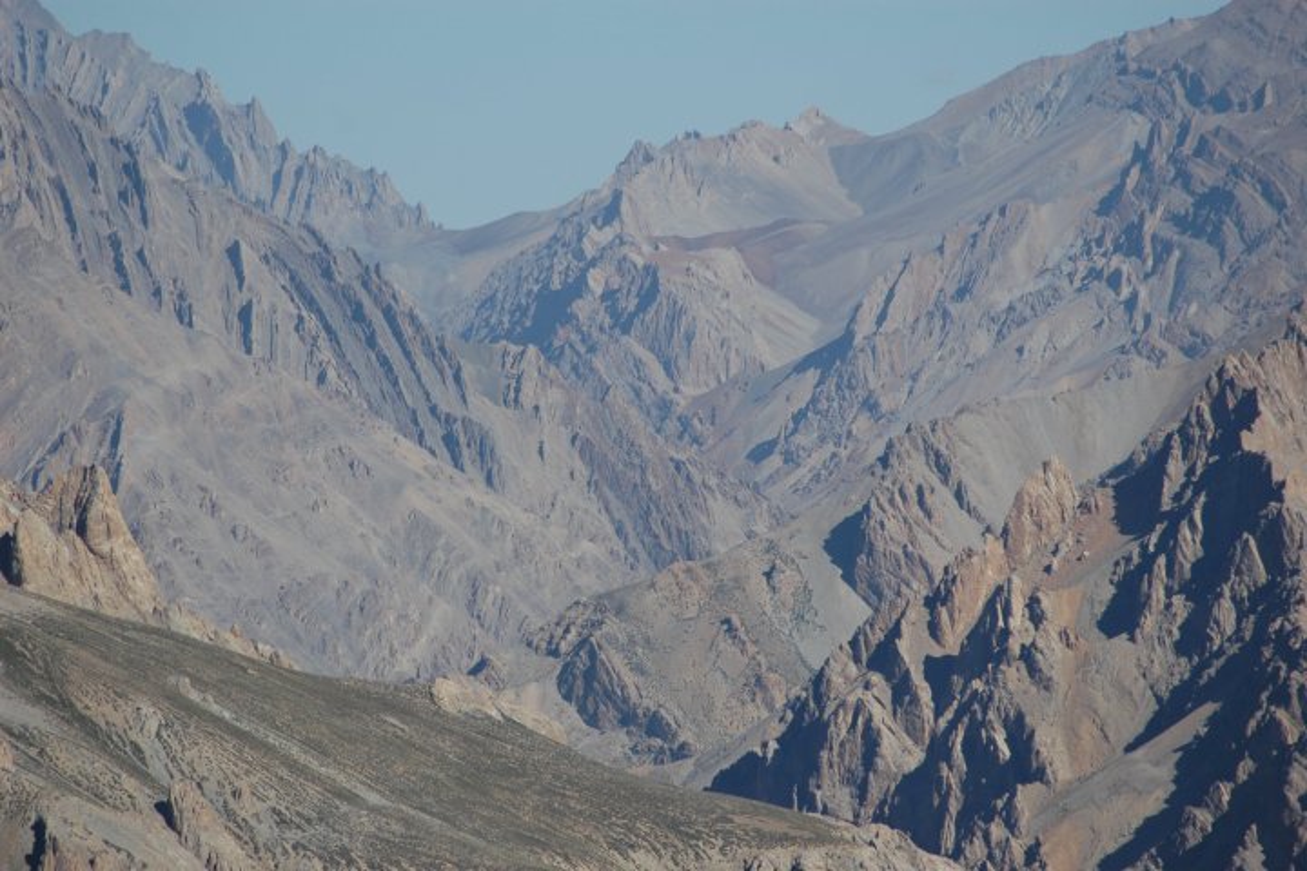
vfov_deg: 4.4
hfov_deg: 6.5
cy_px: 436
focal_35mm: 315
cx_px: 654
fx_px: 11435
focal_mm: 210
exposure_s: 1/1600
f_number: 5
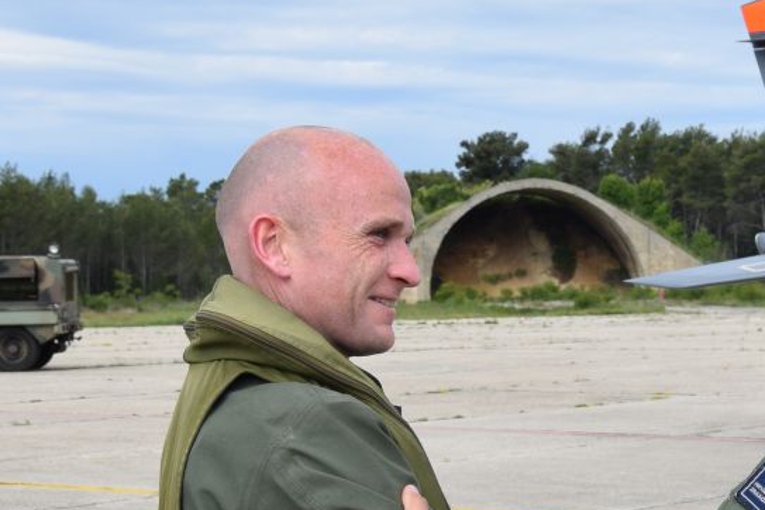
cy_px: 343
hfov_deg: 18.6
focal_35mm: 106
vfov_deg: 12.9
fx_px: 2252
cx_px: 811
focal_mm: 24
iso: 200
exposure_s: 1/400
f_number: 10
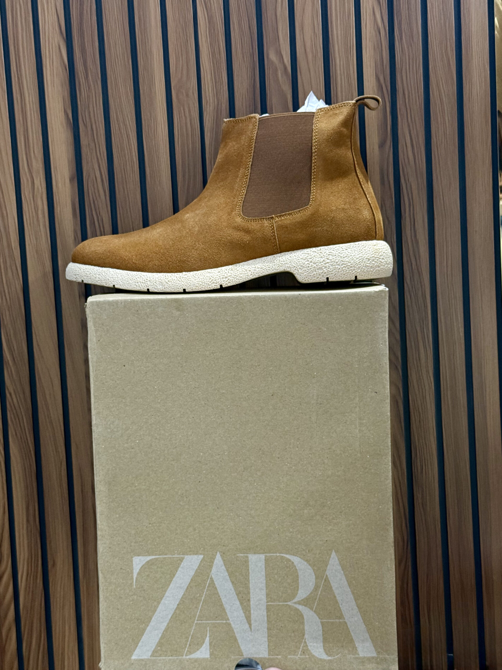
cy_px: 335
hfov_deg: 30.3
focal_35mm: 48
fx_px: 928
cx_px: 251
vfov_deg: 39.7
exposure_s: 1/50
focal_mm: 6.76
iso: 125
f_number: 1.78
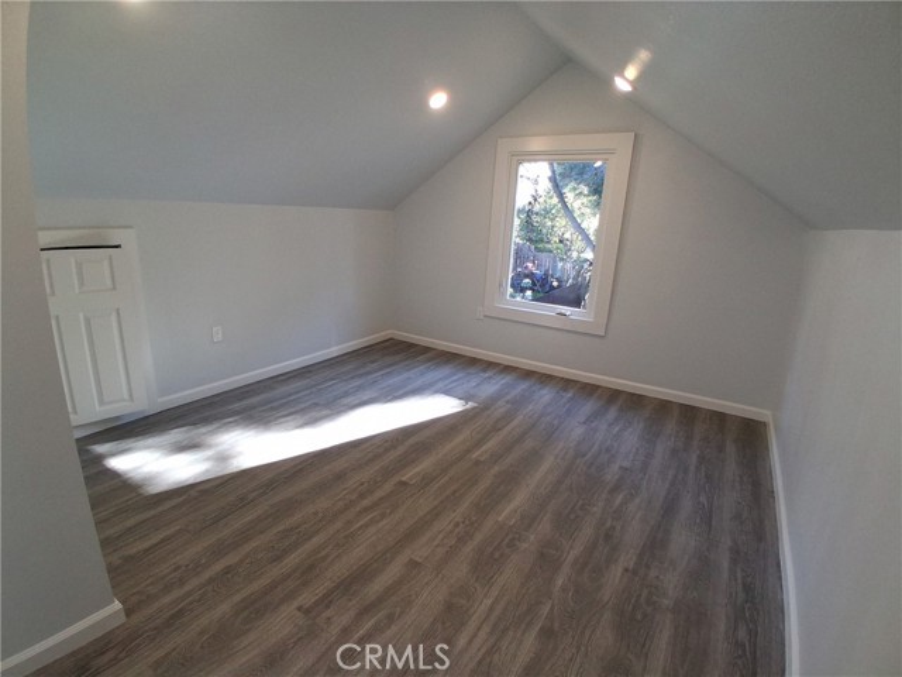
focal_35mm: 17
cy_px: 338
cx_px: 451
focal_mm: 1.4
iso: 160
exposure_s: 1/120
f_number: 2.2
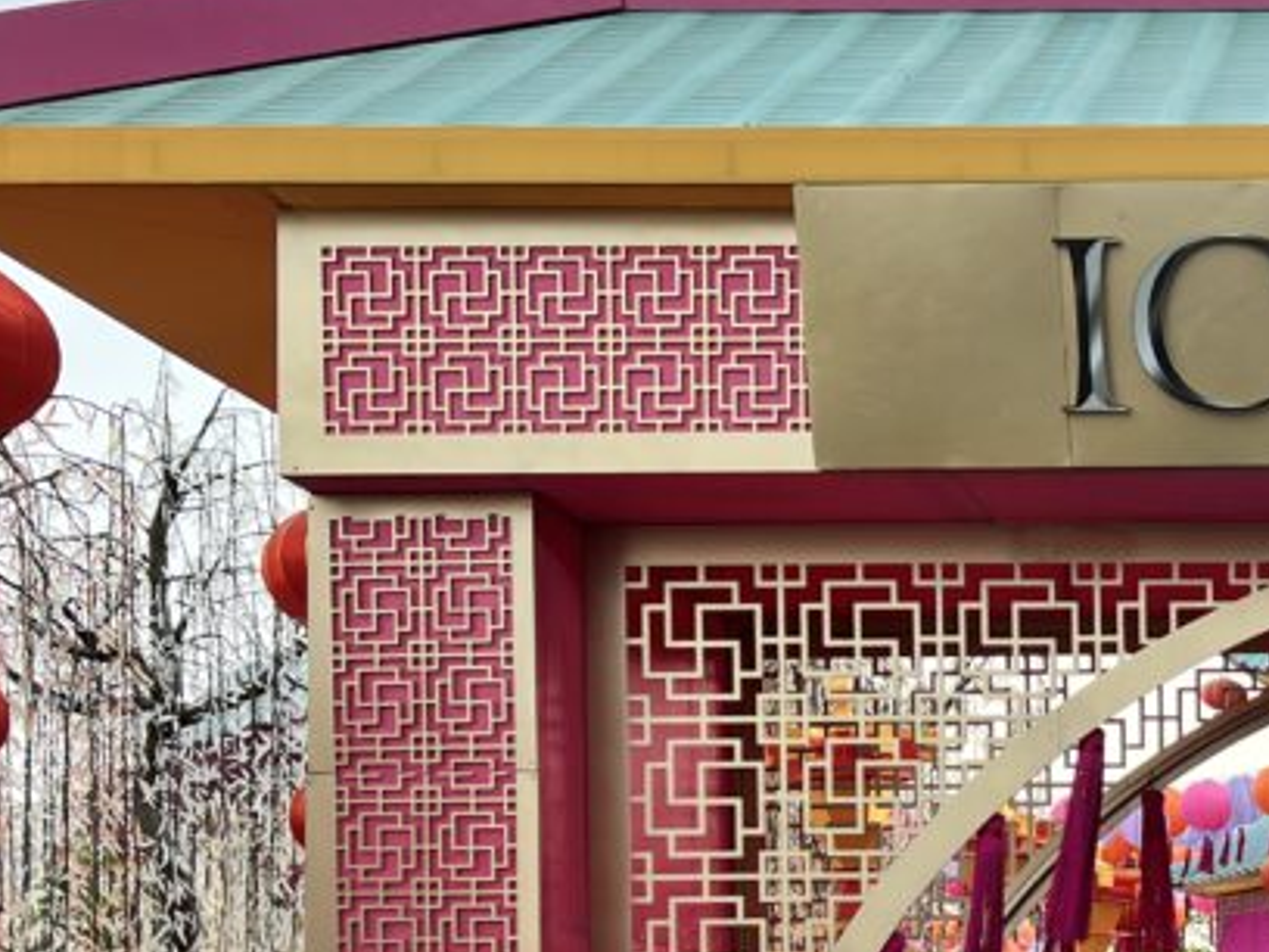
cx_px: 1504
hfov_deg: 25.7
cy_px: 1114
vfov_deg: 20.4
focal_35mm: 68
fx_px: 2493
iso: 50
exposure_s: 1/499
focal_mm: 5.7
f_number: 1.5
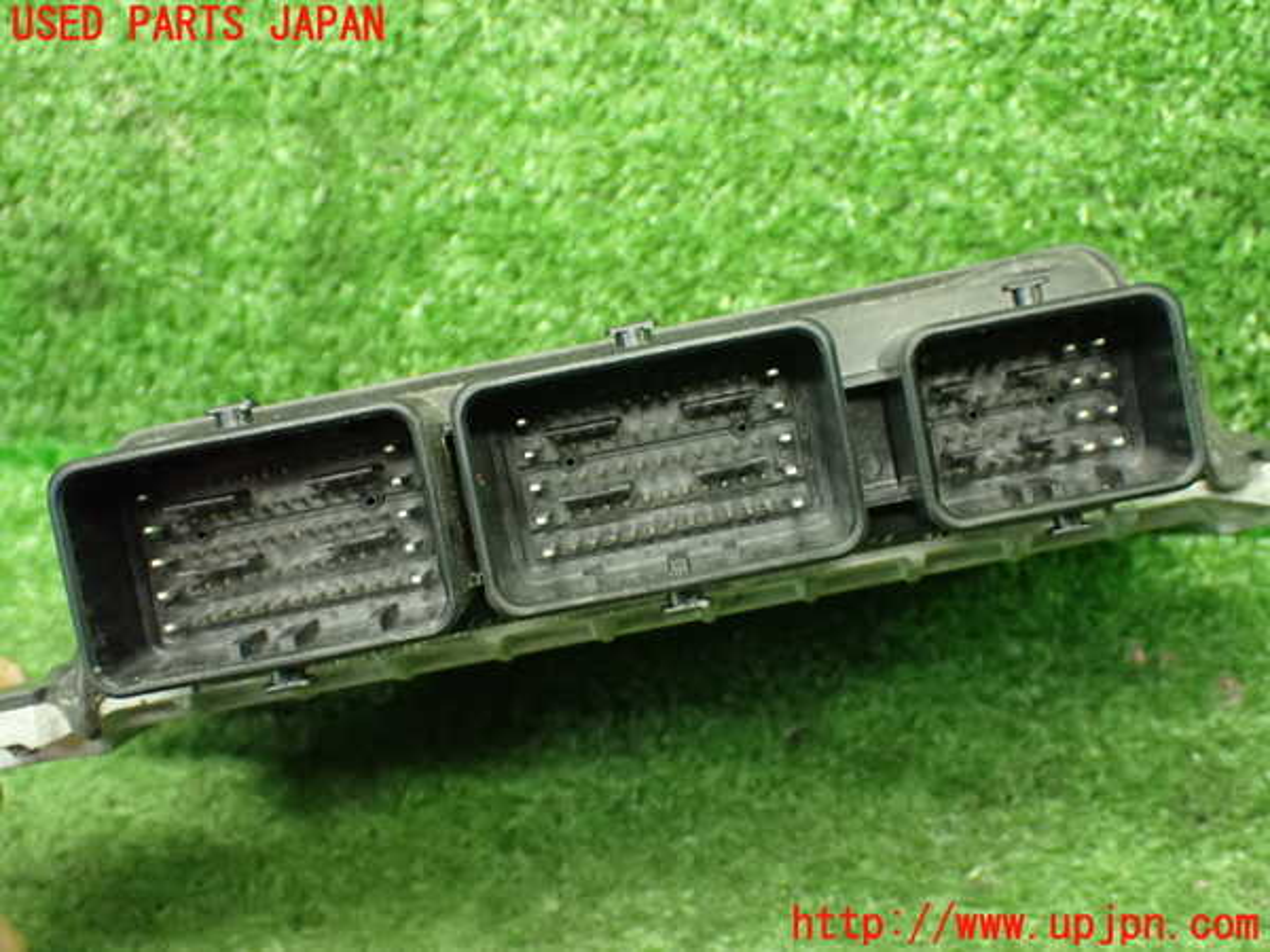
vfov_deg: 30.9
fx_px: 1724
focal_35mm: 47
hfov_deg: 40.4
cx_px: 635
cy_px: 476
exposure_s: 1/50
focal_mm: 8.4
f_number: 3.1
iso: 1250
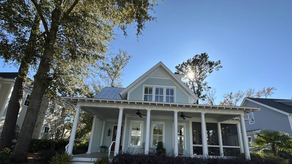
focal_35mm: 16
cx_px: 152
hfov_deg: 99.3
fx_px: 124
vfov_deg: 64.9
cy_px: 113
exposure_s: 1/2304
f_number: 2.2
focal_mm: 2.22
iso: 50
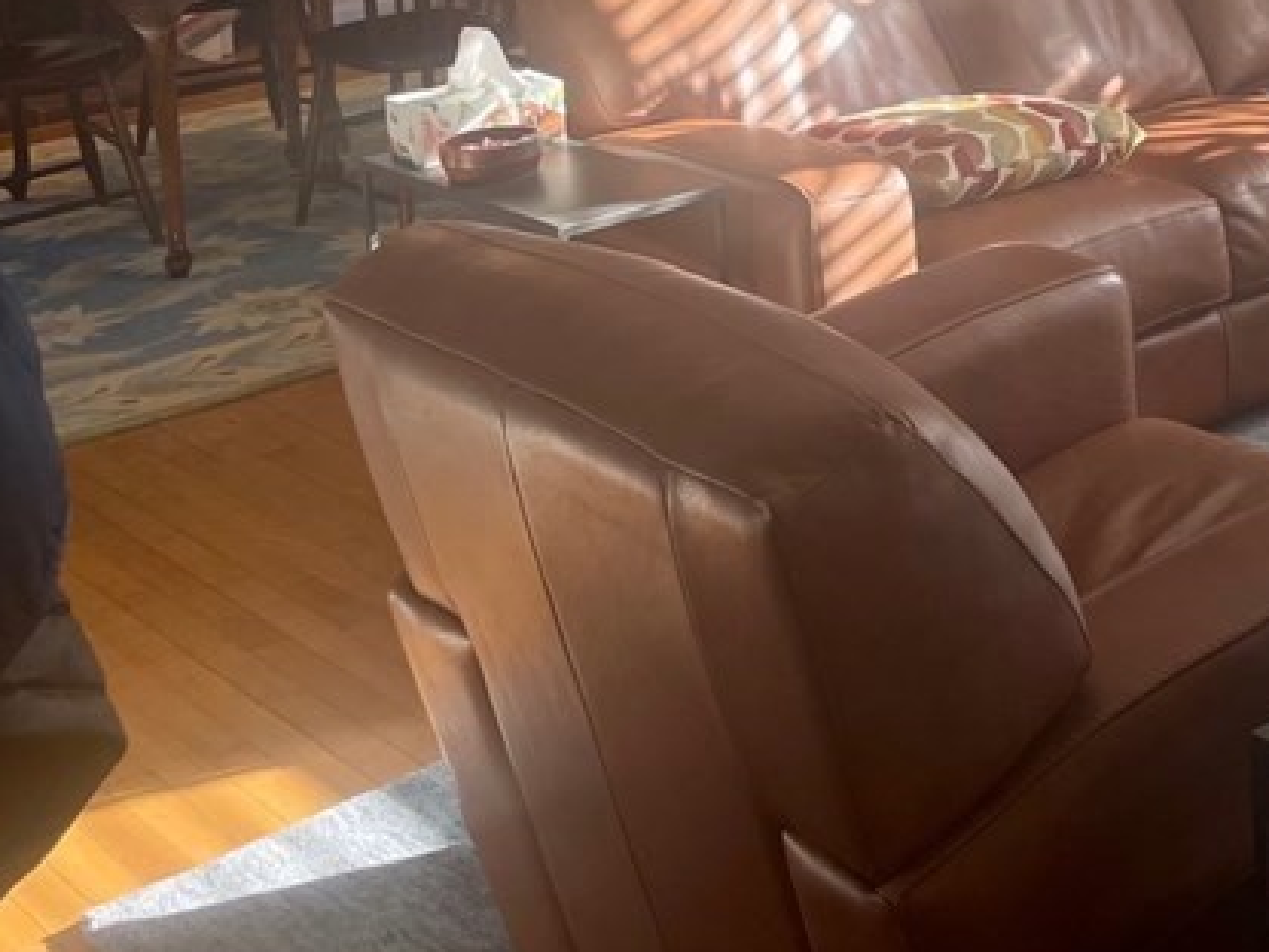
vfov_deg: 21.4
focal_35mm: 64
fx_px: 2346
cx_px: 1120
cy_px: -162
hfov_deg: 29.2
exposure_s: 1/121
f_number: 1.6
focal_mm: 4.2
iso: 40
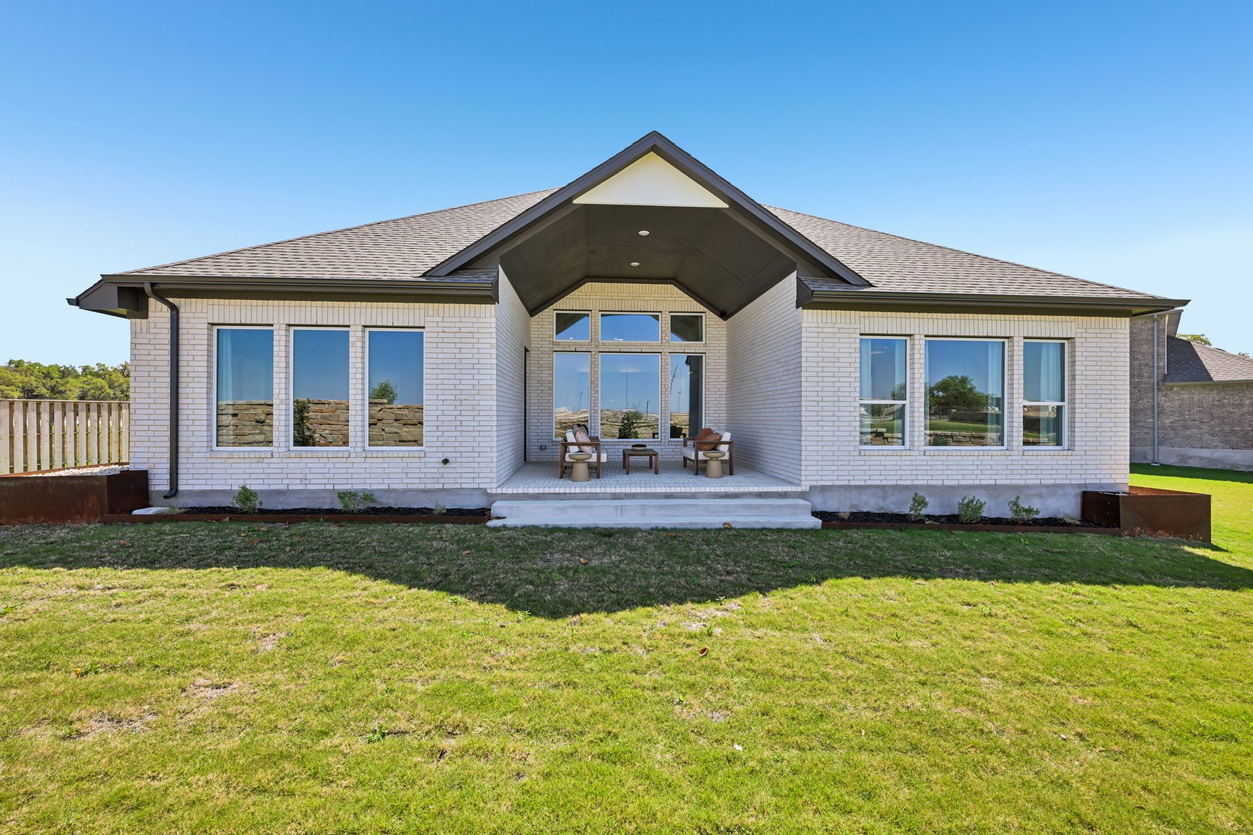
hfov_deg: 104.3
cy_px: 418
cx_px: 626
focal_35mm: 14
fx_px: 487
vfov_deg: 81.2
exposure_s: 1/350
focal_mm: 14
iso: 100
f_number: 5.6
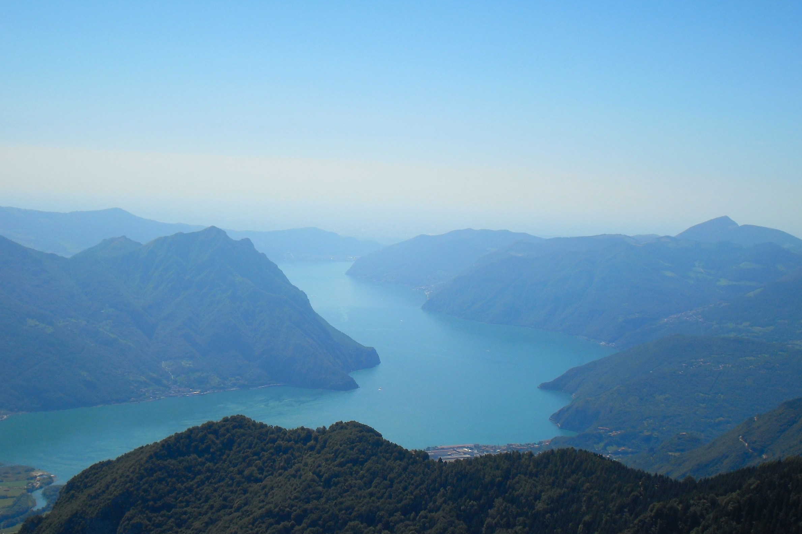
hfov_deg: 31.4
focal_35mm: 64
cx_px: 399
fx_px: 1426
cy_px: 291
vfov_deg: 21.2
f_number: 9.1
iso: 80
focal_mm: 10.1
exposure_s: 1/250
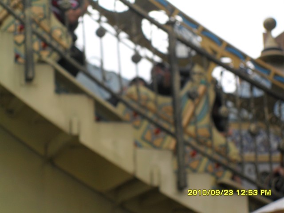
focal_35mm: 105
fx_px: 861
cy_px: 106
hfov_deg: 18.7
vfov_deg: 14.1
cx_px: 142
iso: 100
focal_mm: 18.6
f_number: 5.2
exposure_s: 1/500
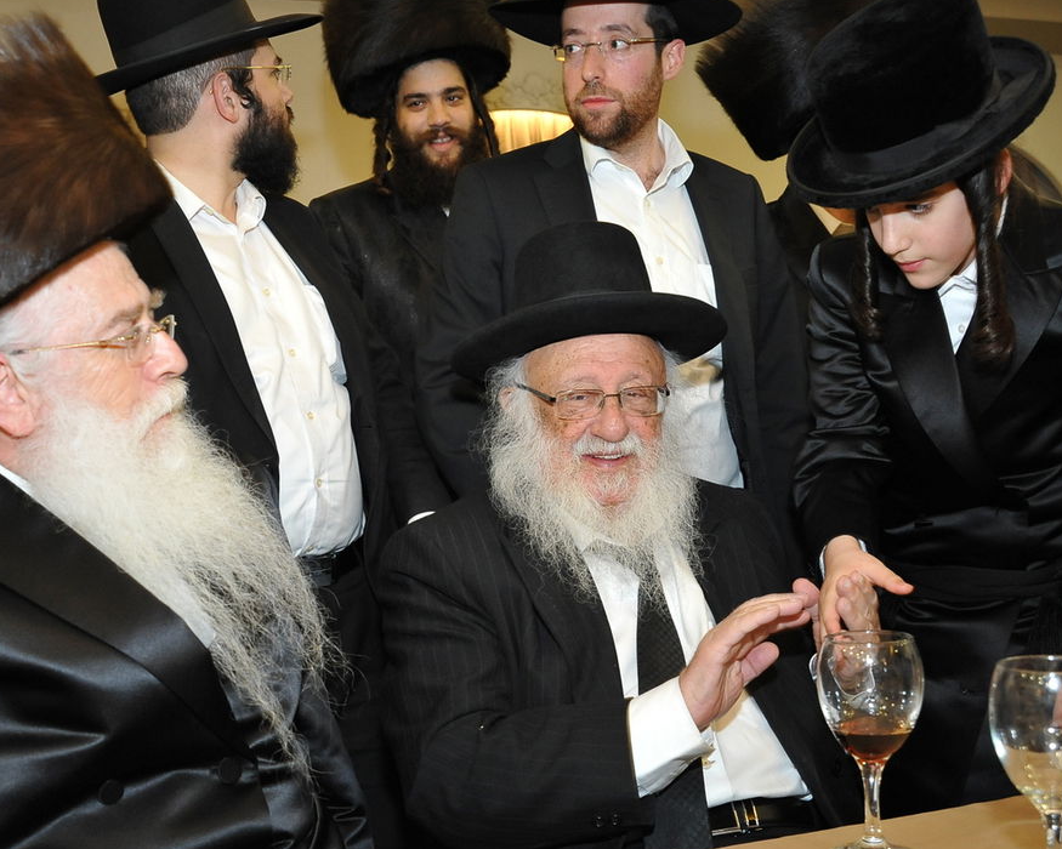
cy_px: 451
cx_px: 432
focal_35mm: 45
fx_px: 1414
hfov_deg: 41.0
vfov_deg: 33.4
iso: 2000
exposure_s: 1/100
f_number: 4
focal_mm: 30
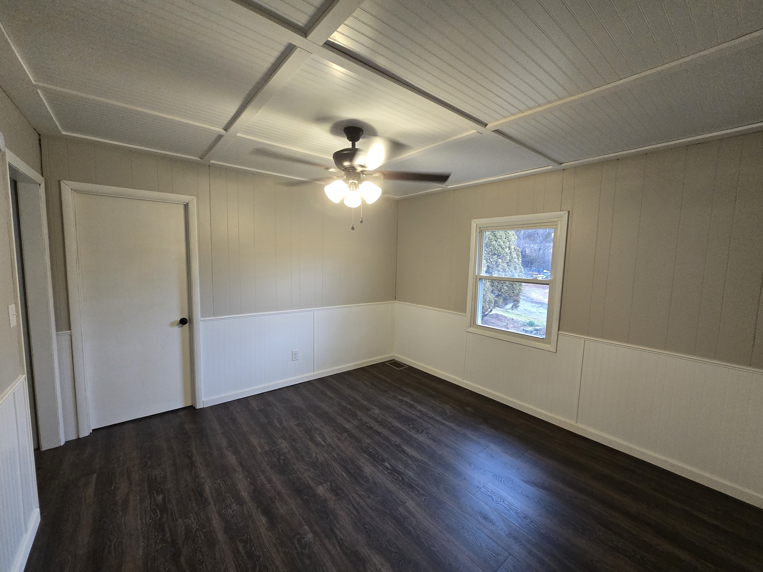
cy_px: 286
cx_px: 382
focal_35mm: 13
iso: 320
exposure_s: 1/60
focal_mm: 2.2
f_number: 2.2
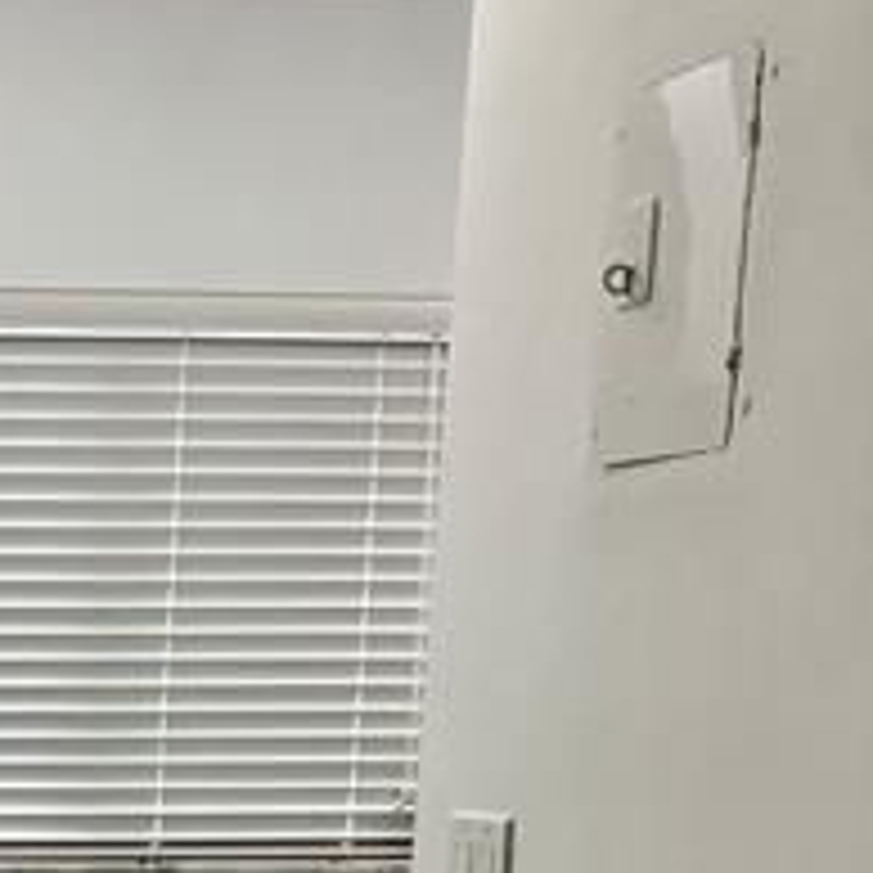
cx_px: -410
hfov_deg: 18.5
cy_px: 1130
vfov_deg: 19.1
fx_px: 2397
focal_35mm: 84
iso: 64
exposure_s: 1/213
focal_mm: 6.86
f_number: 1.78
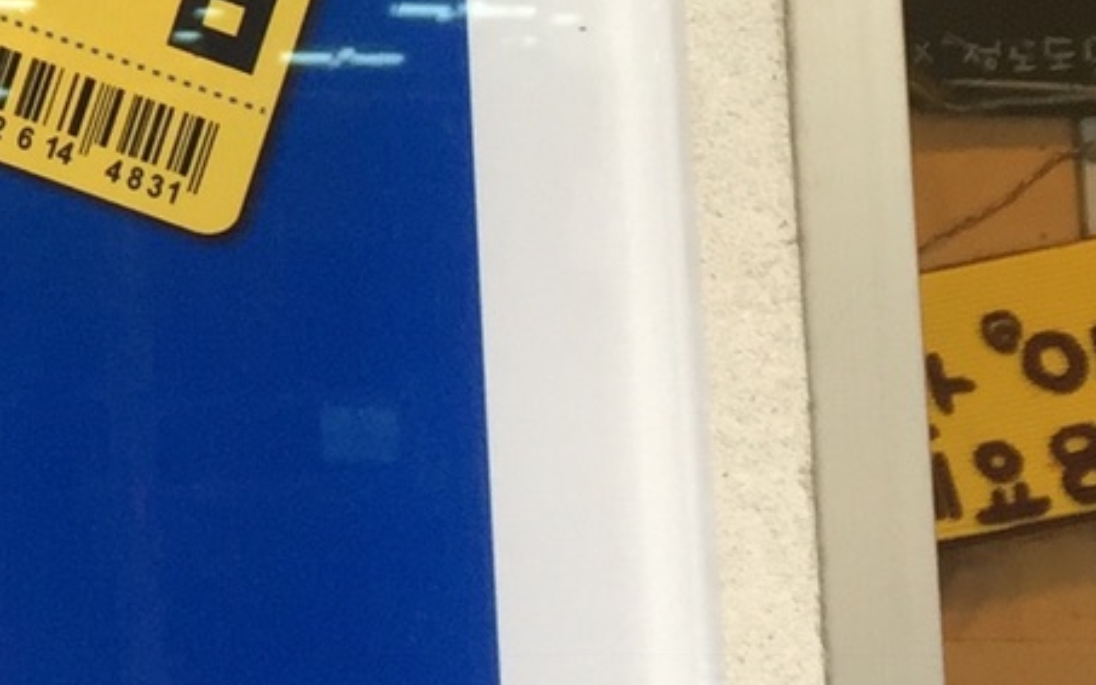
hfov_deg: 14.0
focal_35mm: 139
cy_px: -361
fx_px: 4151
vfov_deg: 9.2
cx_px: -583
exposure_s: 1/120
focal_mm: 4.15
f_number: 2.2
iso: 50
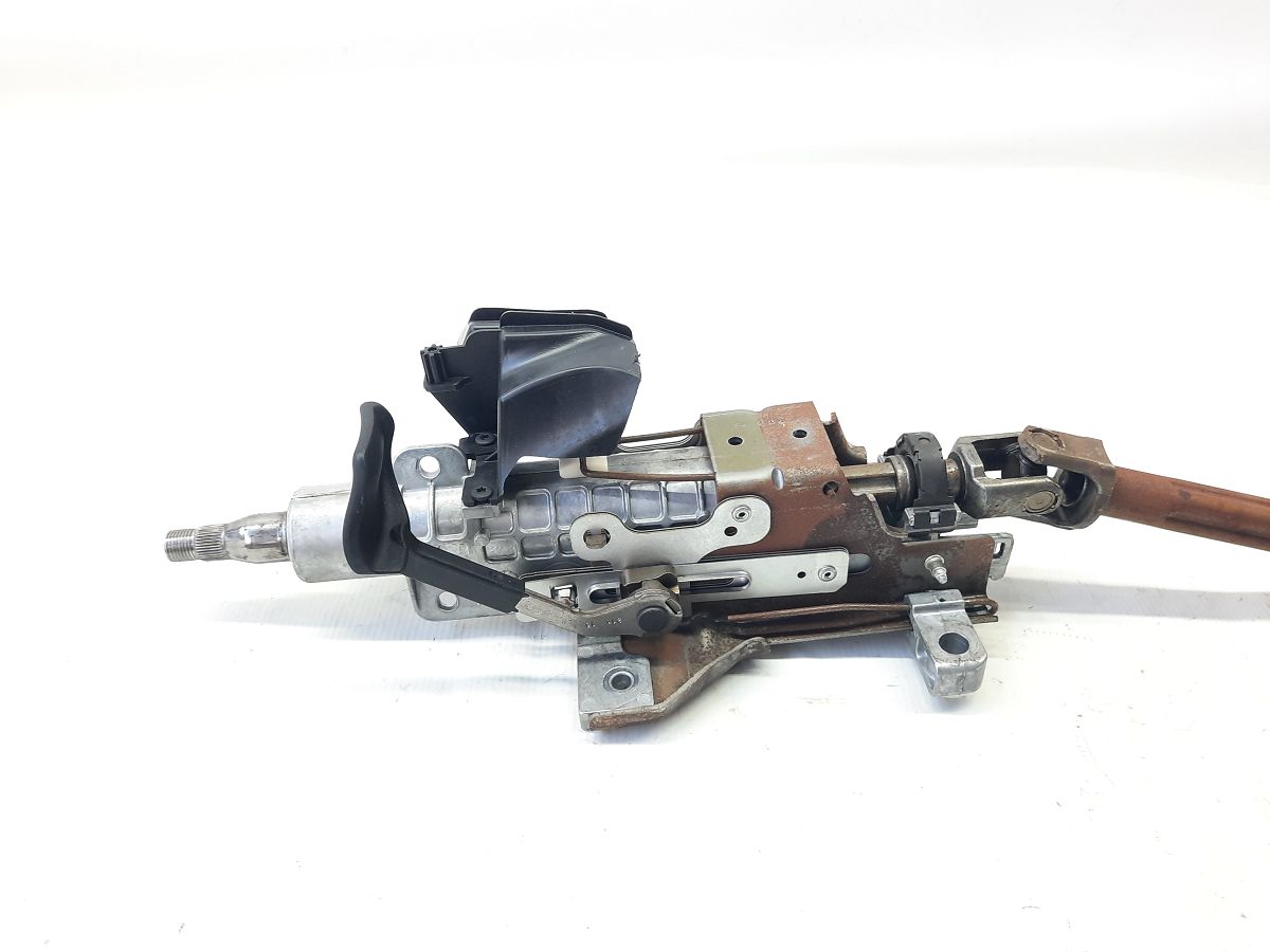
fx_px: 917
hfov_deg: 69.4
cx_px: 635
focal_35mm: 25
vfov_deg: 54.9
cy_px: 476
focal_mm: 4.6
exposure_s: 1/50
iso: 125
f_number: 2
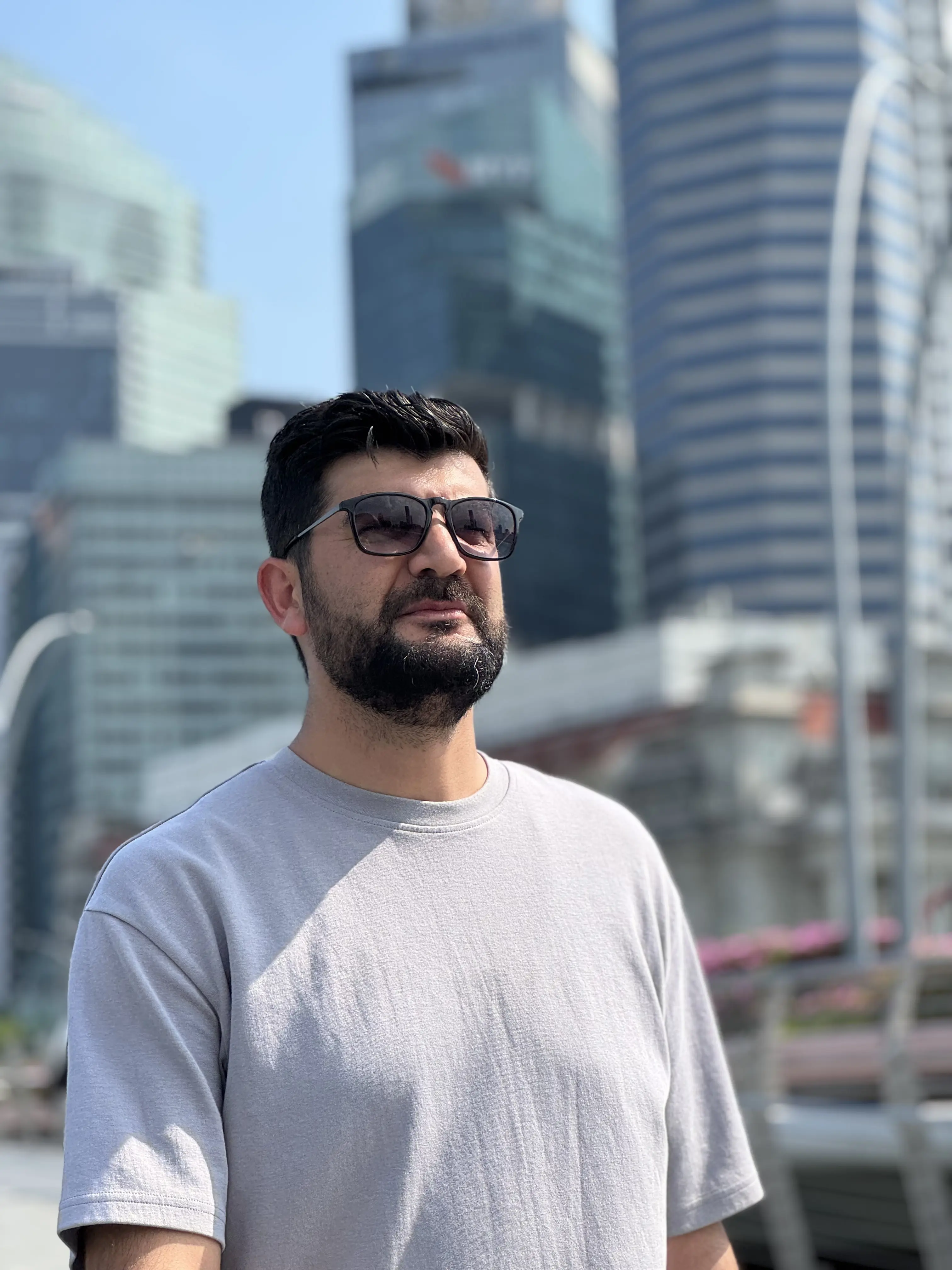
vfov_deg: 25.3
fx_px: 2824
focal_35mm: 77
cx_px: 476
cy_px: 635
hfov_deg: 19.1
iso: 25
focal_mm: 9
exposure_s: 1/518
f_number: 2.8
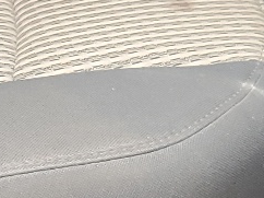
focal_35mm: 172
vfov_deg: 8.2
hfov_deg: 11.3
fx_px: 1310
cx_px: -50
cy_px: -184
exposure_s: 1/120
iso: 62
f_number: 1.5
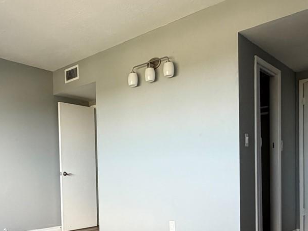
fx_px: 329
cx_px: 80
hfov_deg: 48.4
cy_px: 187
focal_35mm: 37
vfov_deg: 37.2
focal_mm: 2.22
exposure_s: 1/121
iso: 125
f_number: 2.2
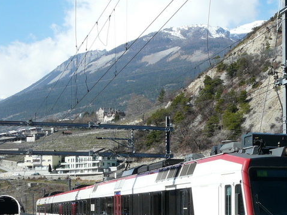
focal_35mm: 75
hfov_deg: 25.8
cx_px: 204
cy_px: 222
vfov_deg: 19.0
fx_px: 622
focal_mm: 5.9
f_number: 5.6
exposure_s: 1/400
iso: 100
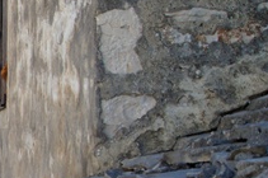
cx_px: -222
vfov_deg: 11.8
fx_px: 847
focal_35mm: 114
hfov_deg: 15.4
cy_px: 187
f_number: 8
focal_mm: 20
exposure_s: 1/50
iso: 100
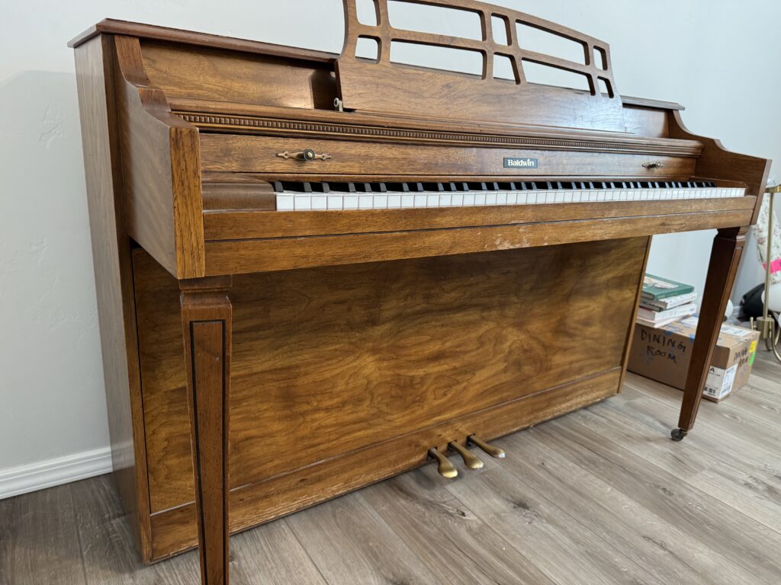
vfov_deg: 56.8
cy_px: 292
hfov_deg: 71.6
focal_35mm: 24
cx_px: 390
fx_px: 541
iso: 320
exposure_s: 1/60
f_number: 1.78
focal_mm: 6.76
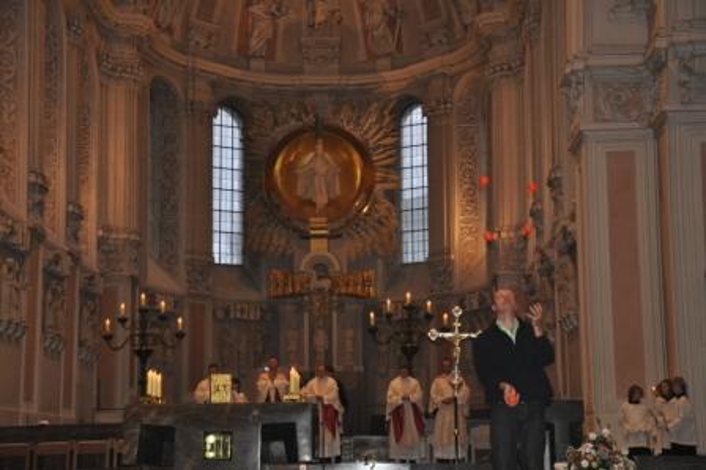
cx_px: 353
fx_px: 1323
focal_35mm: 68
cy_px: 235
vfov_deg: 20.1
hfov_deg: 29.9
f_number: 4.8
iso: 800
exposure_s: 1/60
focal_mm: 45
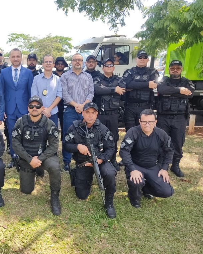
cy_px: 127
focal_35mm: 34
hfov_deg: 41.3
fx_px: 255
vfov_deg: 52.9
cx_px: 38
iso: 100
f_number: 1.79
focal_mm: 4.74
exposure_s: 1/246
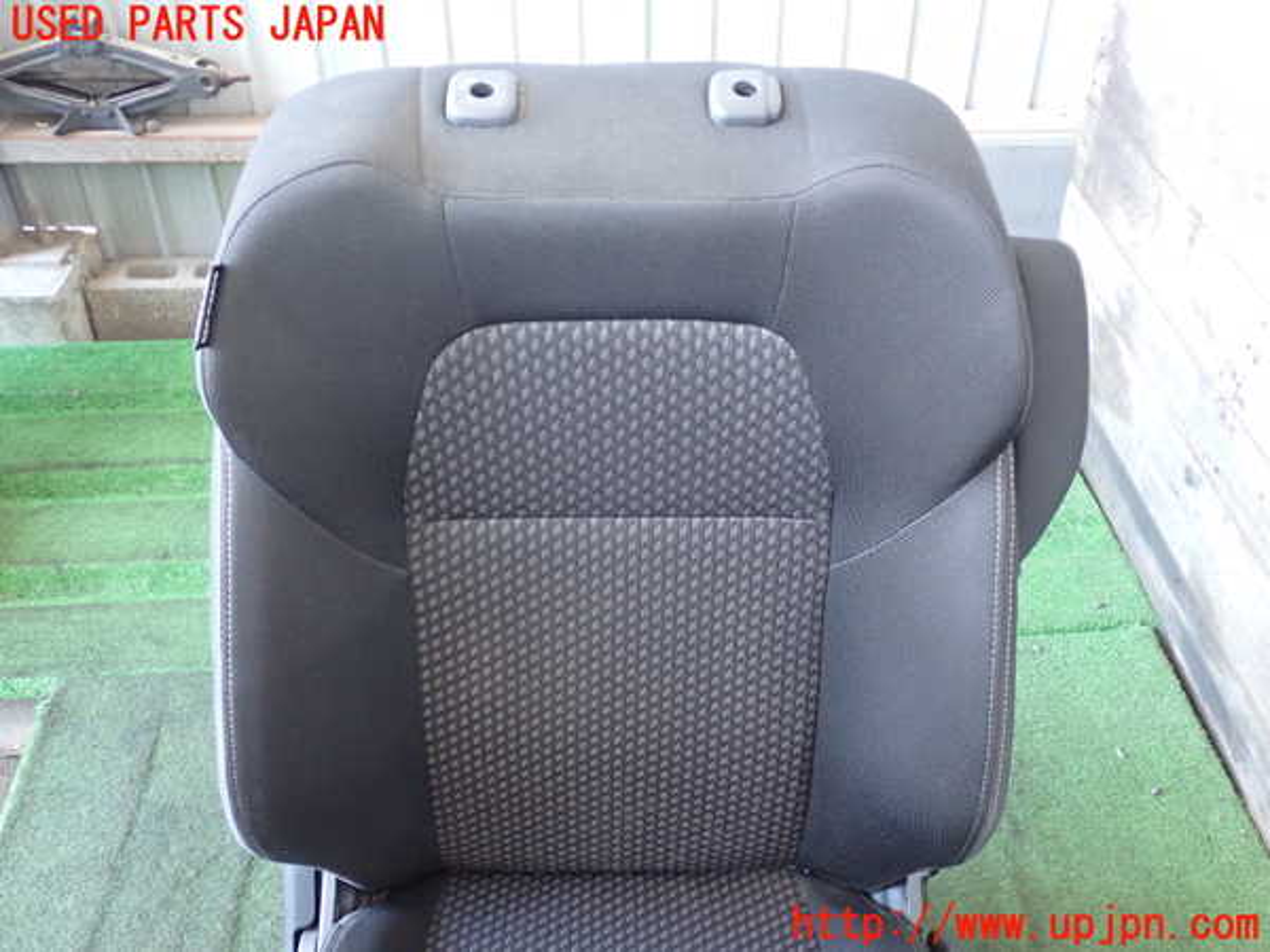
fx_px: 1321
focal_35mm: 36
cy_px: 476
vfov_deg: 39.7
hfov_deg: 51.4
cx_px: 635
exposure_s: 1/40
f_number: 2.5
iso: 800
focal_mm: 6.37
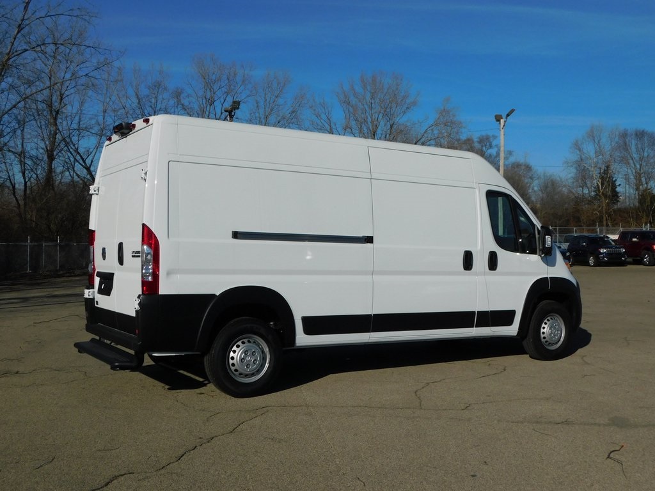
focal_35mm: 40
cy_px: 246
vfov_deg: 36.0
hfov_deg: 46.8
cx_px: 328
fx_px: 757
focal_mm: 7.1
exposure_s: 1/1000
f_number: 7.2
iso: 125
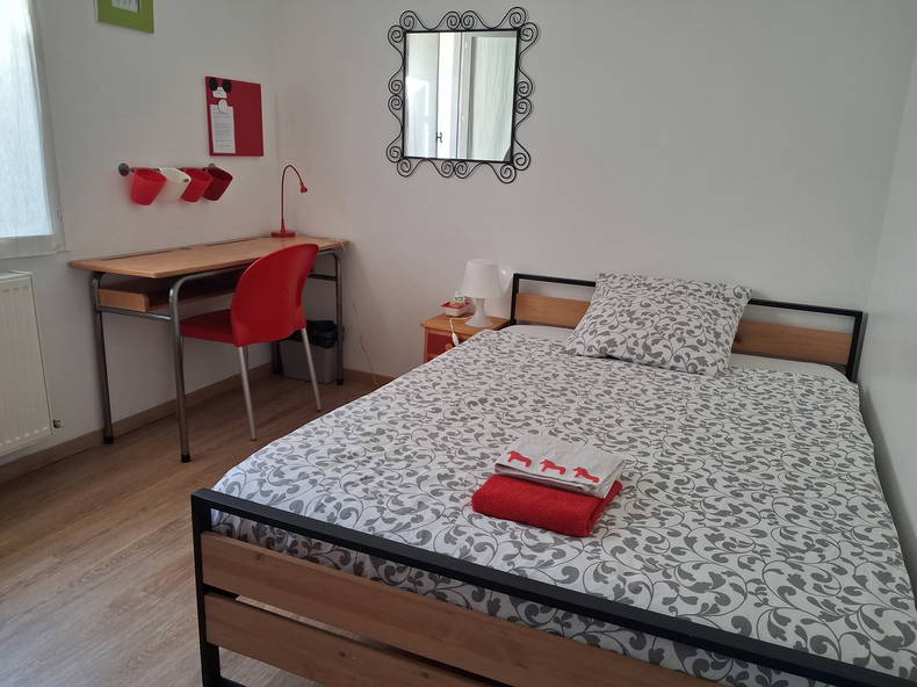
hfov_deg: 65.3
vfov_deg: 51.3
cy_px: 344
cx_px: 458
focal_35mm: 27
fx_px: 715
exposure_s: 1/120
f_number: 1.8
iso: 320
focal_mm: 4
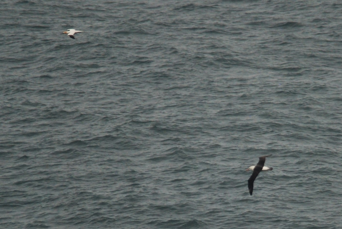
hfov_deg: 2.7
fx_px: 7134
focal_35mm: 750
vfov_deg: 1.8
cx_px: 171
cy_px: 114
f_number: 6.3
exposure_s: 1/500
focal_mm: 500
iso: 250
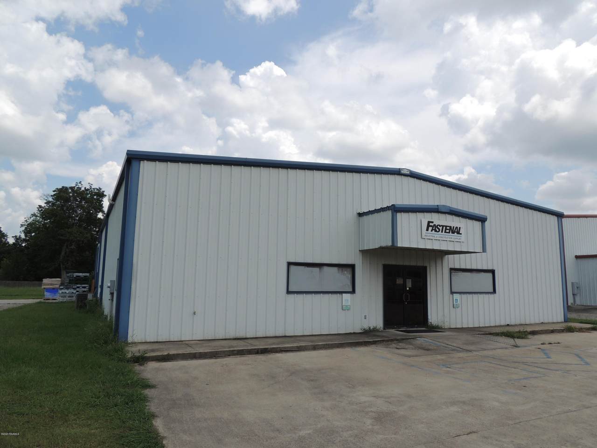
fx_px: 414
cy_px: 224
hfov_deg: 71.6
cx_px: 298
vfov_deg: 56.8
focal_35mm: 24
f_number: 3.3
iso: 100
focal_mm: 4.3
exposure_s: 1/1600
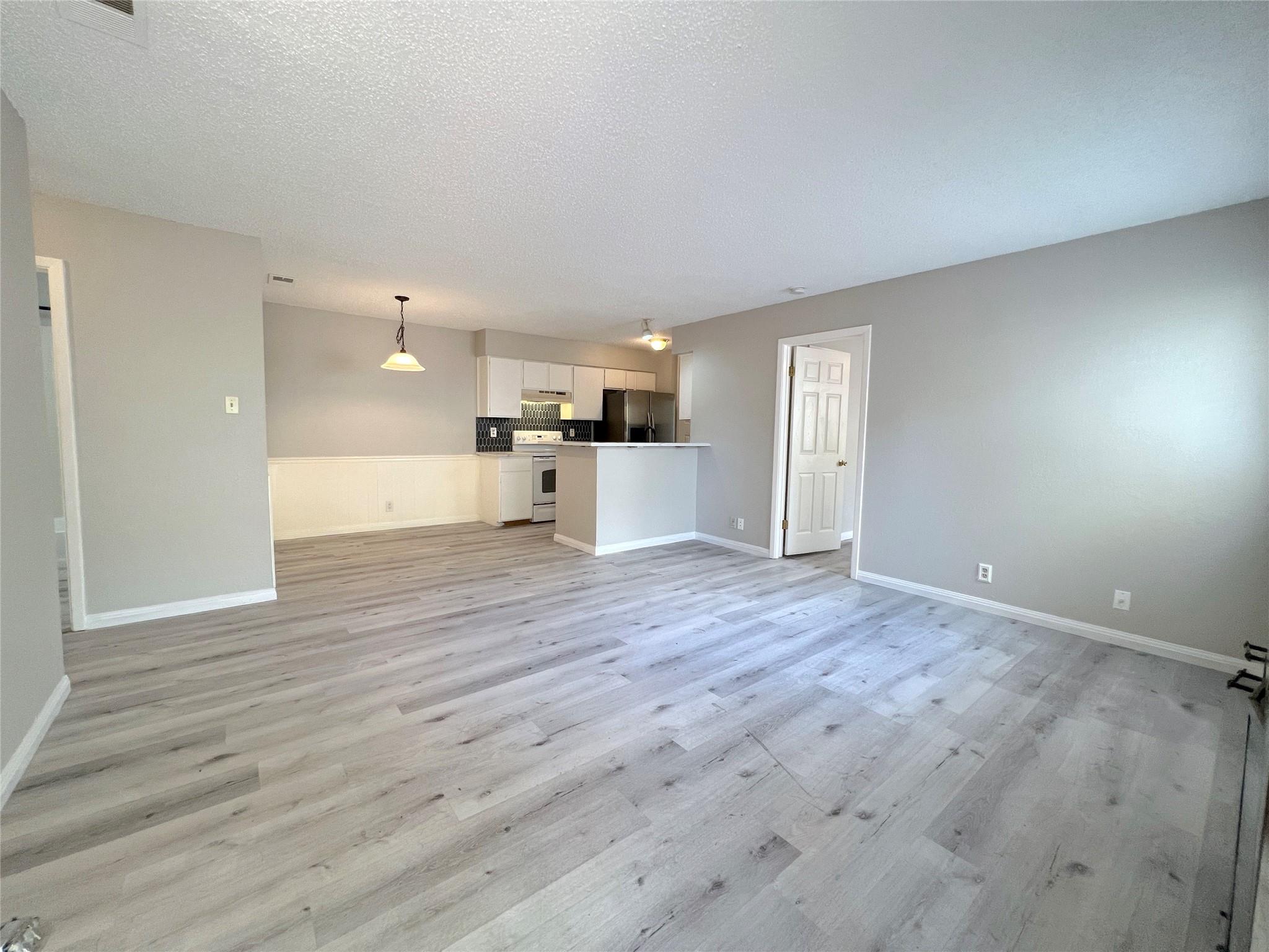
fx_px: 477
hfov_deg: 106.2
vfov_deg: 89.9
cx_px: 634
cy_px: 476
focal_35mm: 13
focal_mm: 1.57
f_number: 1.8
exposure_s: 1/120
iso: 200
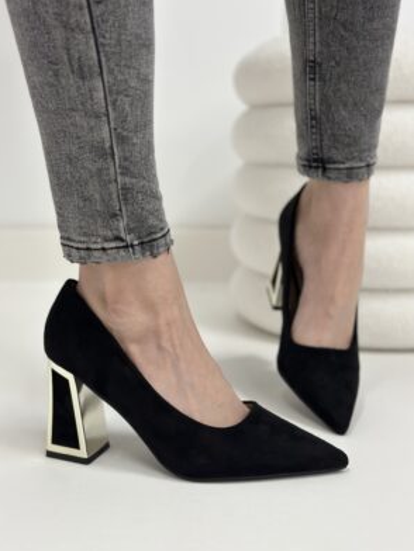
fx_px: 781
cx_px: 208
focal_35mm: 49
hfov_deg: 29.7
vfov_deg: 38.9
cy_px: 278
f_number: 1.78
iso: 160
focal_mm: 6.86
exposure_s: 1/100
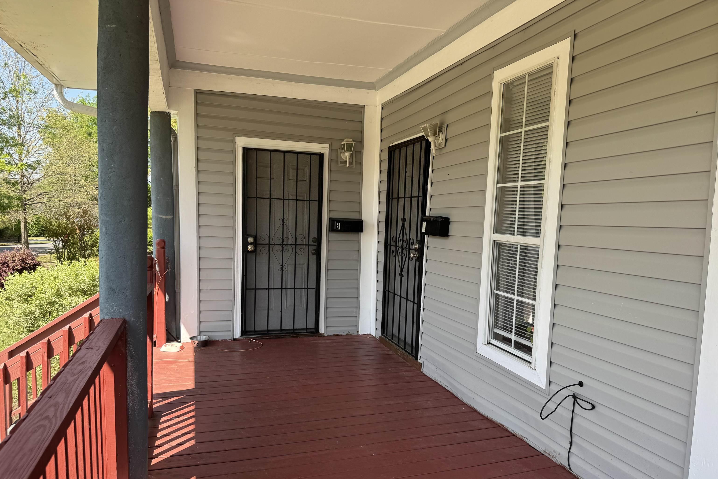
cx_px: 359
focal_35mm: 25
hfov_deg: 71.5
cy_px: 268
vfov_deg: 51.2
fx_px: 499
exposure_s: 1/723
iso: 80
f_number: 1.78
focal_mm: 6.76
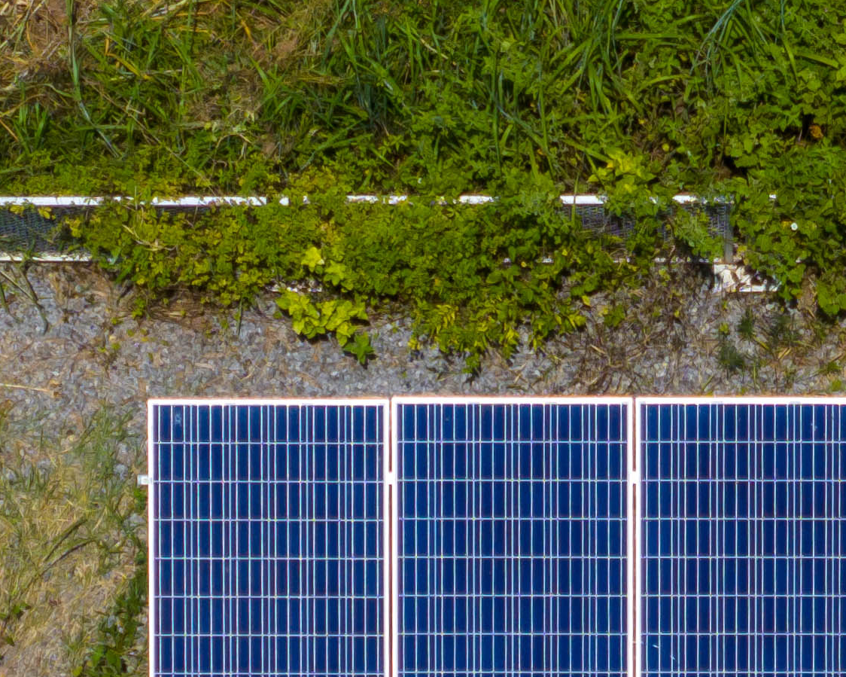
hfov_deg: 3.5
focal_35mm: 560
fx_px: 14020
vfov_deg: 2.8
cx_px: 753
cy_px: 1022
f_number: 3.4
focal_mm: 30.71
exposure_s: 1/80
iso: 100
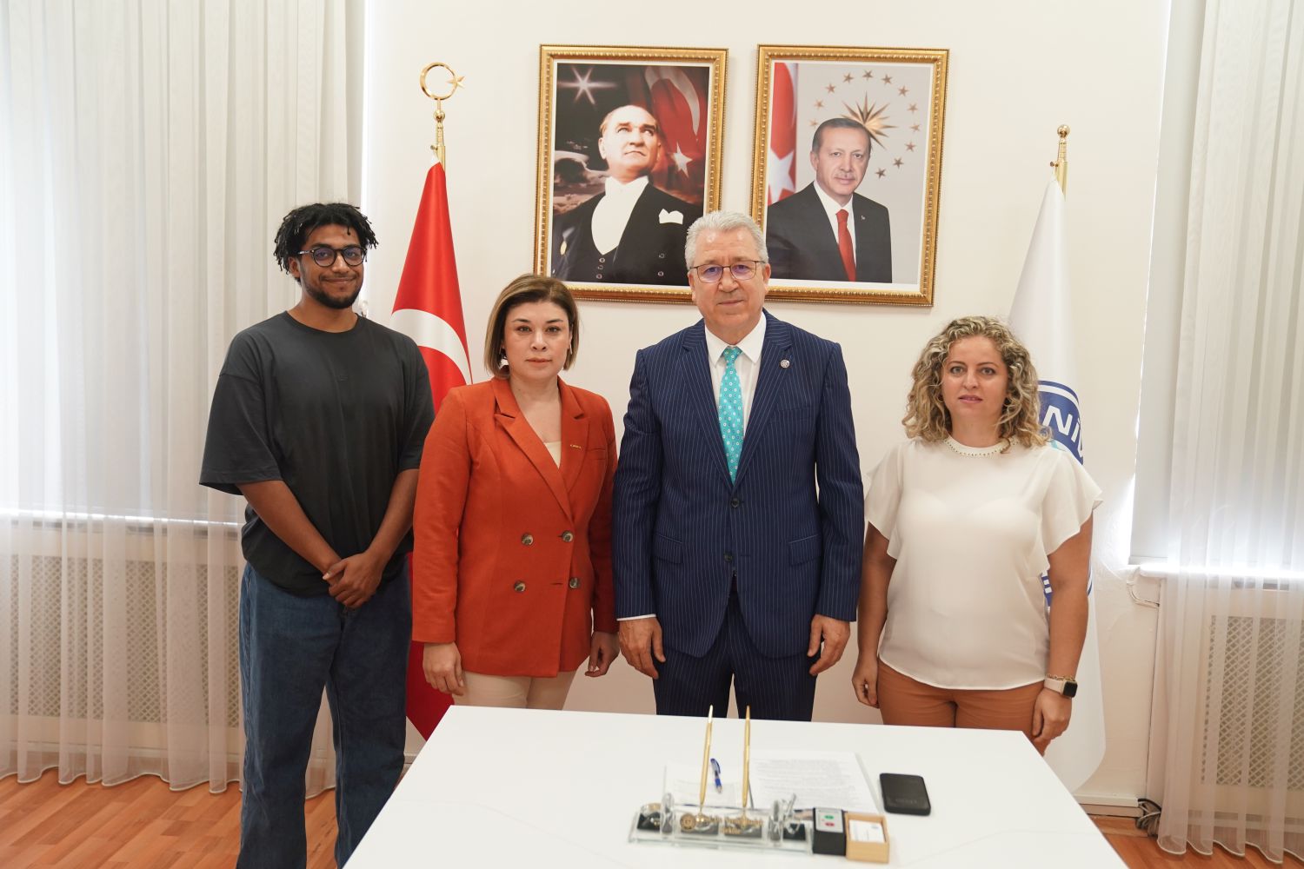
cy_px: 434
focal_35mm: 33
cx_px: 652
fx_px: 1195
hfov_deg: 57.2
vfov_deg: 40.0
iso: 1600
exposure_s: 1/125
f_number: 3.2
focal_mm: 33
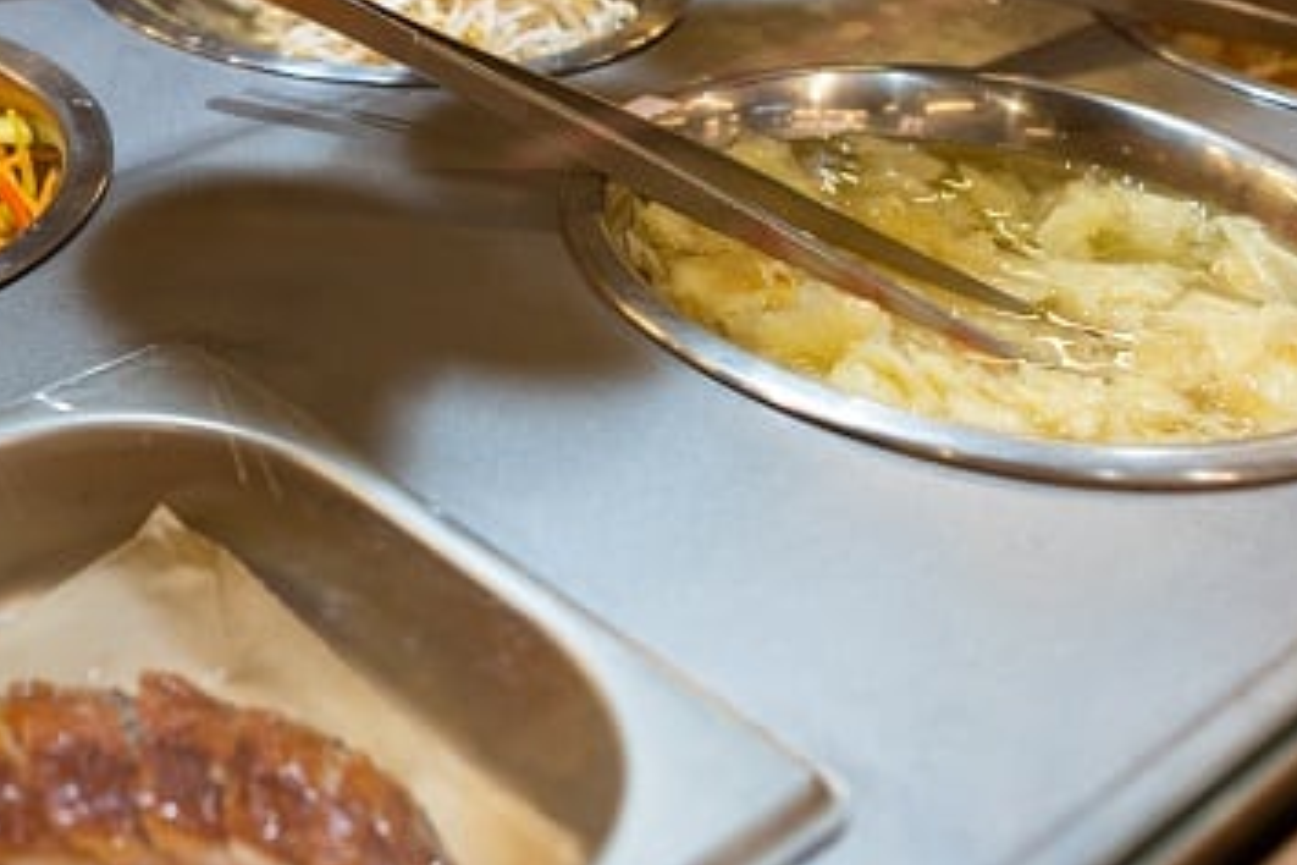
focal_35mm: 61
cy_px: 95
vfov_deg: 21.8
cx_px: 183
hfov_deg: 31.6
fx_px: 2198
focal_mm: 24
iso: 500
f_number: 2.8
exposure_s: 1/100
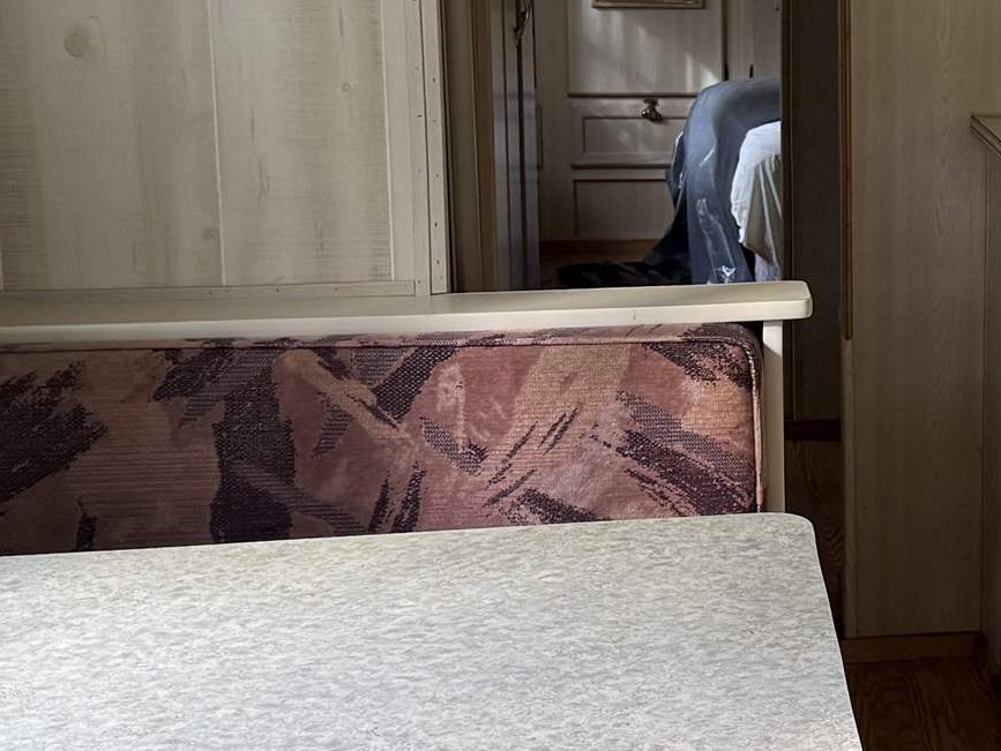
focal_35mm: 85
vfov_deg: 17.3
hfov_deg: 21.9
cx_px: 1061
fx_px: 2459
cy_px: 238
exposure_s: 1/121
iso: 200
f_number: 1.78
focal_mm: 6.76
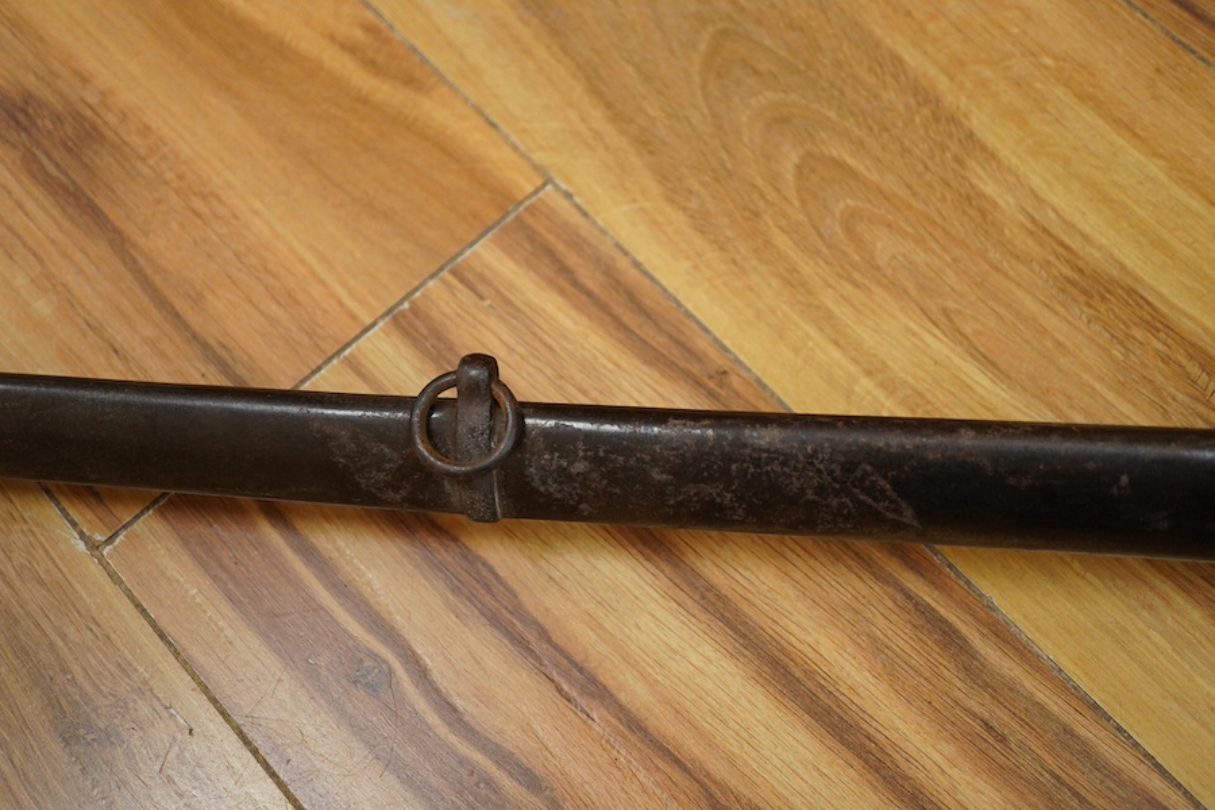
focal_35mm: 45
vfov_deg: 29.9
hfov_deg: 43.6
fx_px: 1519
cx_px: 608
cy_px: 405
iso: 1250
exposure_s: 1/160
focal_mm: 30
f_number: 3.5
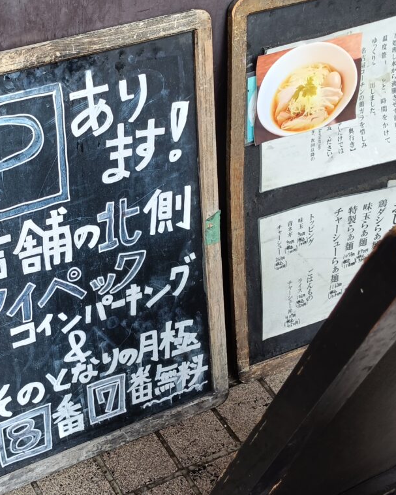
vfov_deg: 32.5
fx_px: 849
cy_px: 249
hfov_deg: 25.8
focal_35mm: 58
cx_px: 87
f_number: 1.7
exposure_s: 1/100
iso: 50
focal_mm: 4.7
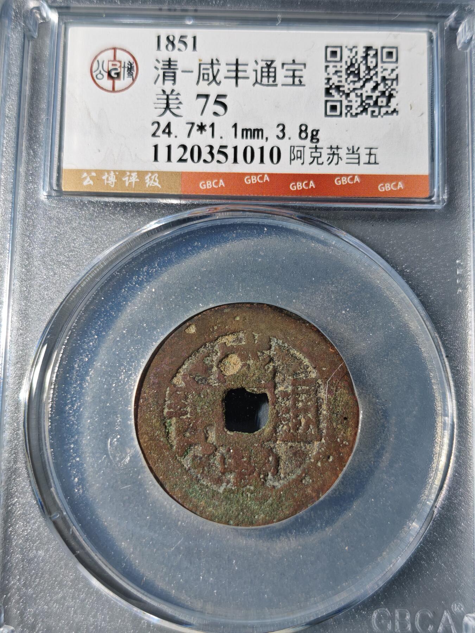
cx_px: 238
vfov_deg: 38.2
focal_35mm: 50
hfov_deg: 29.1
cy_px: 316
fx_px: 915
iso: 50
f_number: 1.63
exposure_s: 1/153
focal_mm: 5.85
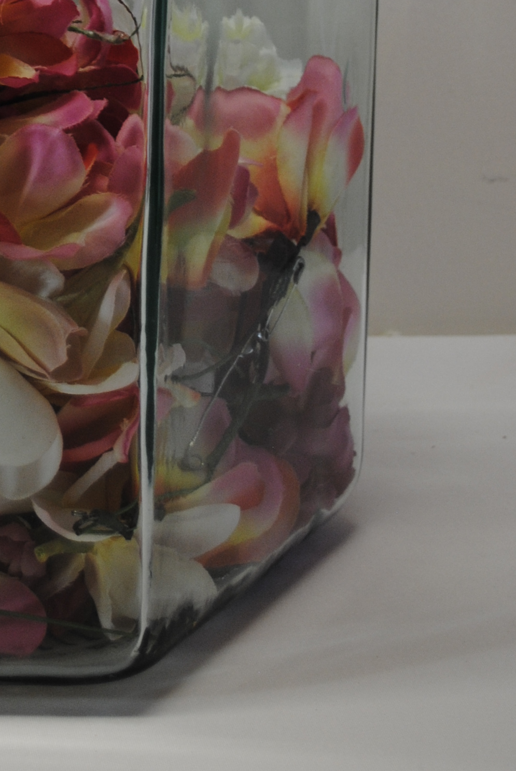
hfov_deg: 11.8
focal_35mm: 113
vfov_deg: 17.1
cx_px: -147
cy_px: -198
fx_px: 2430
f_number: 4.5
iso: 200
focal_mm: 29
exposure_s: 1/30
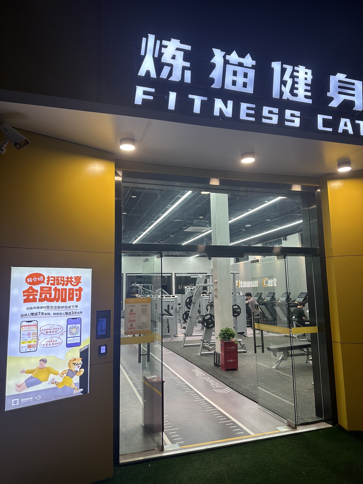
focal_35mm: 24
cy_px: 242
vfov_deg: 71.6
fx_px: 336
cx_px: 182
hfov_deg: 56.8
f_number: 1.78
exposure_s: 1/100
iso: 125
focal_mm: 6.86
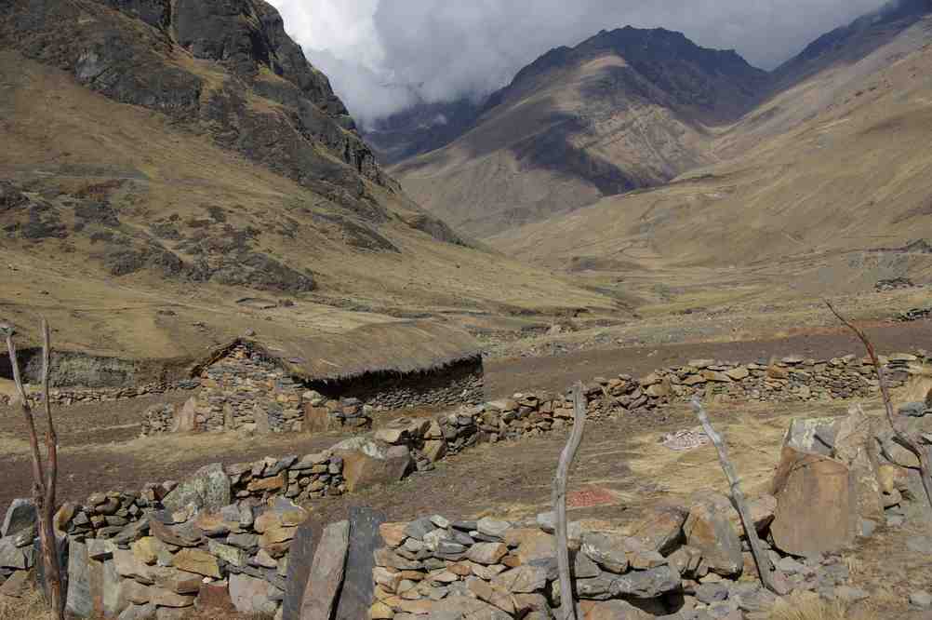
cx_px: 466
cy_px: 310
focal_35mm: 43
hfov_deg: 45.5
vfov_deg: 31.1
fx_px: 1112
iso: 100
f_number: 8
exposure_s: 1/250
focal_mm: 29.4
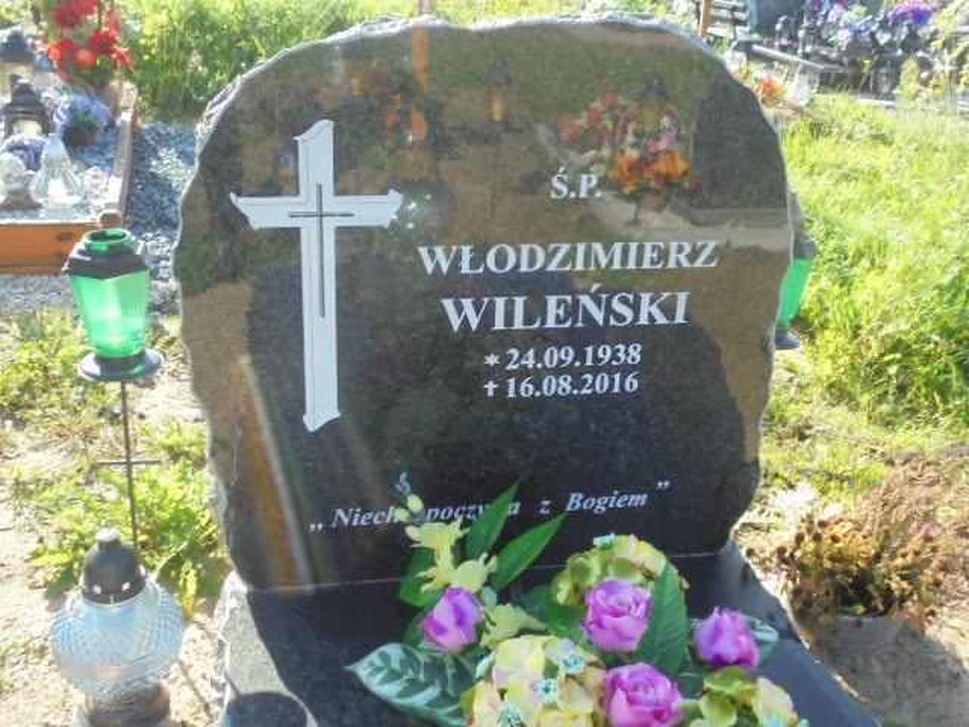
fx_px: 1064
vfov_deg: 37.7
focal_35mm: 38
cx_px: 484
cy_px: 364
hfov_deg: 49.0
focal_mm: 6.9
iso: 100
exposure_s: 1/160
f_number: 4.2
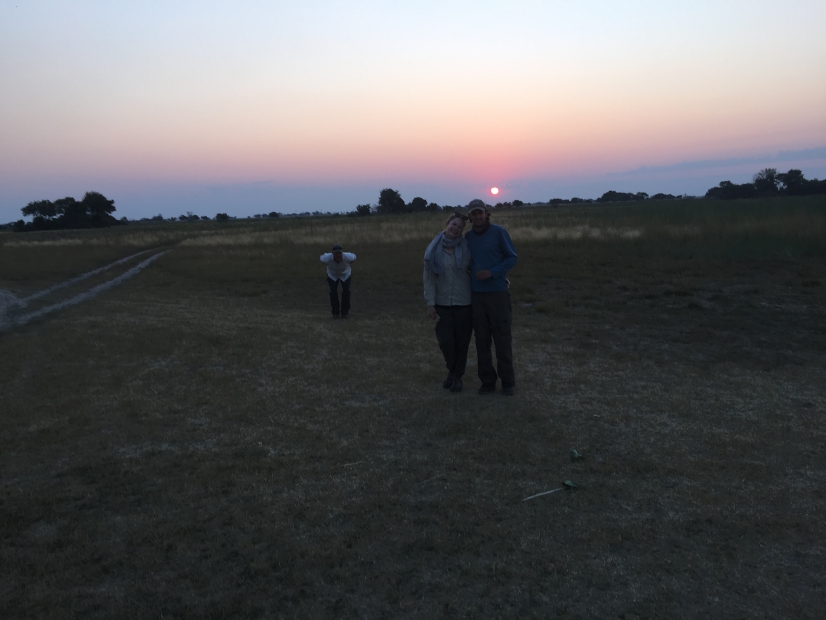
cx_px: 413
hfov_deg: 61.7
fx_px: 692
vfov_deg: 48.2
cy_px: 310
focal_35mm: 29
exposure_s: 1/143
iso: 32
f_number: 2.2
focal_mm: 4.15
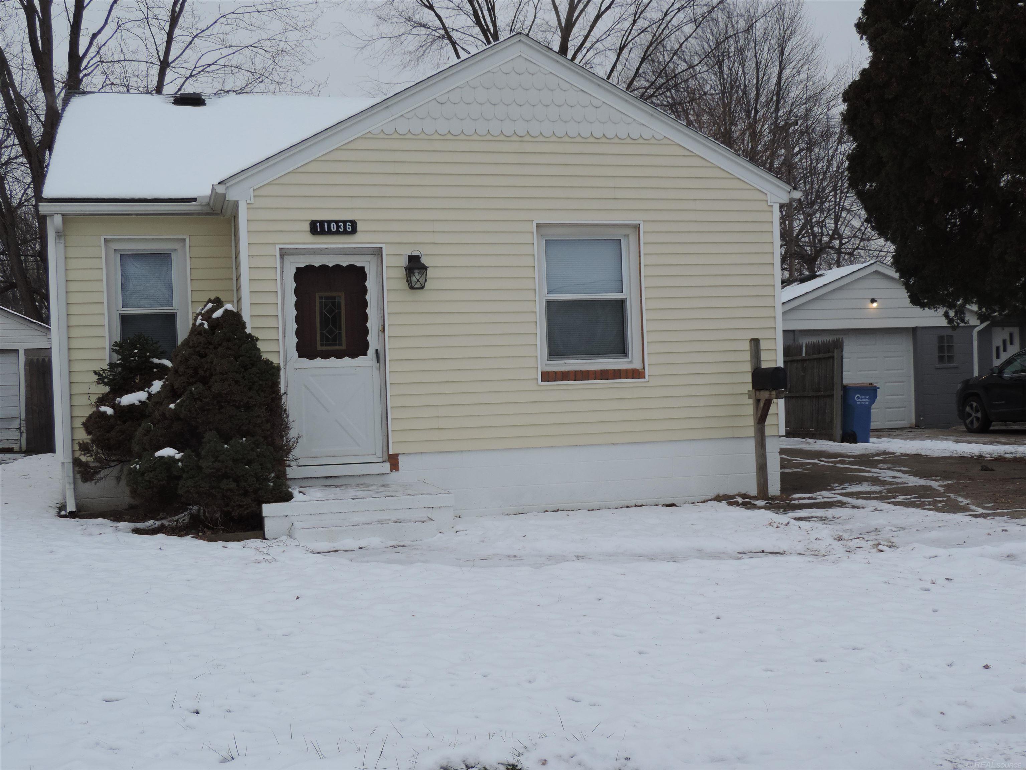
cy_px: 385
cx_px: 513
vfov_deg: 33.6
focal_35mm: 43
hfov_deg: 43.9
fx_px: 1274
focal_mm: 7.6
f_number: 3.4
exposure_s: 1/320
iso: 80
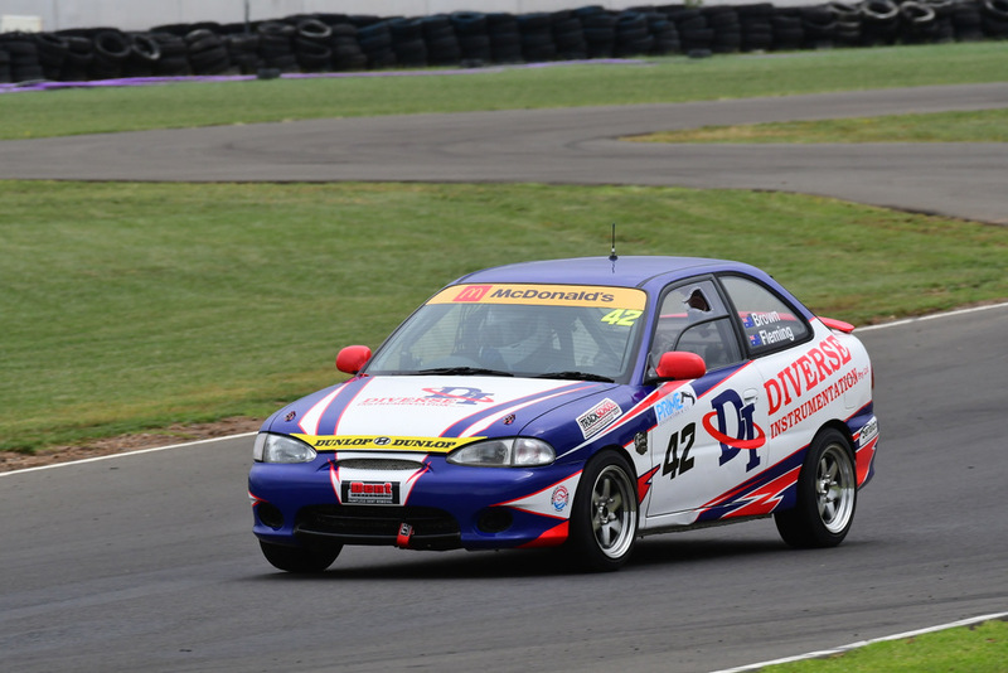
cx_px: 504
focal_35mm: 510
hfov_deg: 4.0
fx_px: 14284
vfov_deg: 2.7
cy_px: 336
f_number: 11
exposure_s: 1/640
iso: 640
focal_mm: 340
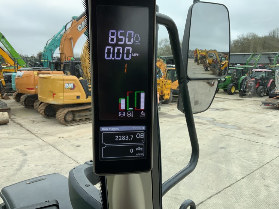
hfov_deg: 61.7
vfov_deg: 48.2
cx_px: 140
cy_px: 104
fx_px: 234
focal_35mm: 29
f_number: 1.8
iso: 16
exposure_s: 1/378
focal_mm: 3
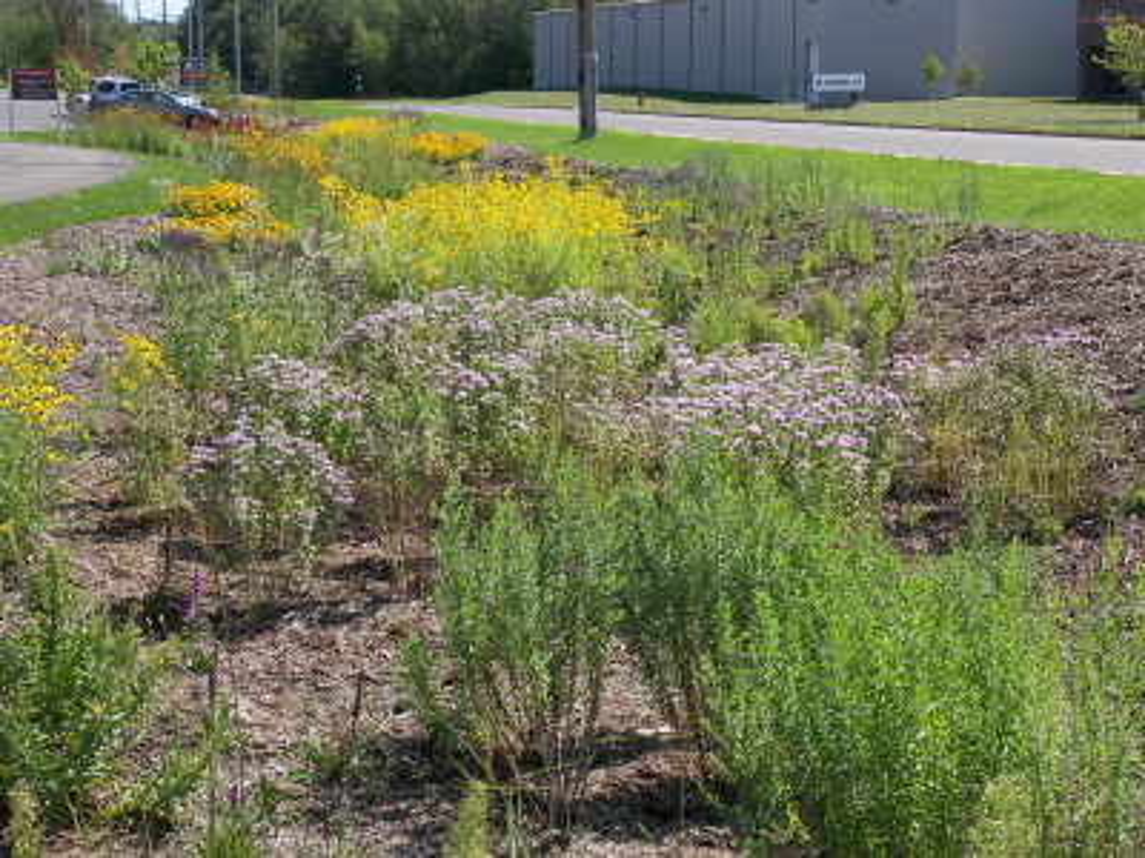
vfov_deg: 21.3
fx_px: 2282
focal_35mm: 69
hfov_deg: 28.2
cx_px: 572
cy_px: 429
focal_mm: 14.4
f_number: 4
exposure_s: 1/320
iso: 50
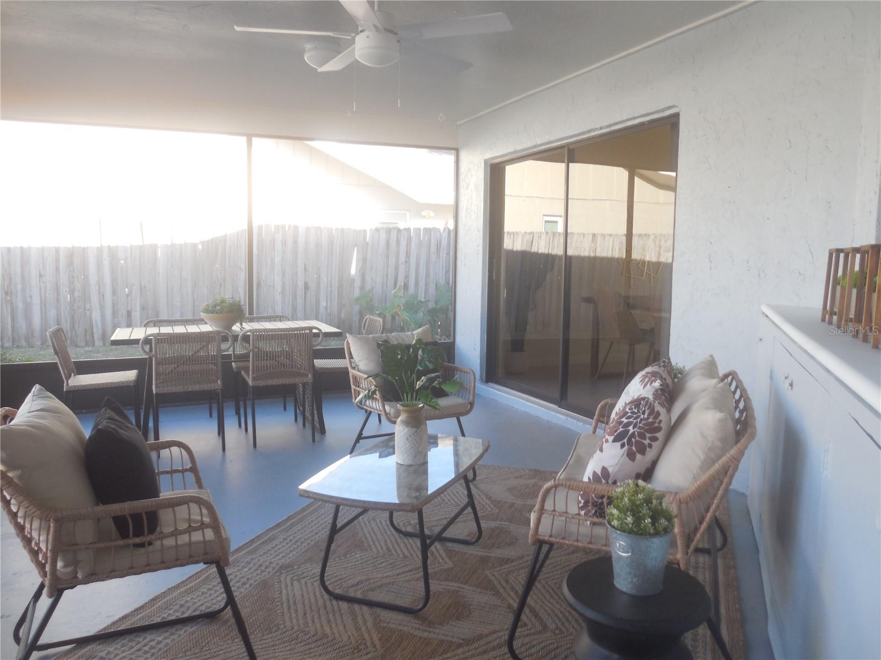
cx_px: 440
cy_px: 330
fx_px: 662
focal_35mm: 26
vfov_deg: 53.1
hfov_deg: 67.3
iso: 125
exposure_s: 1/50
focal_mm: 4.6
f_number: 3.5
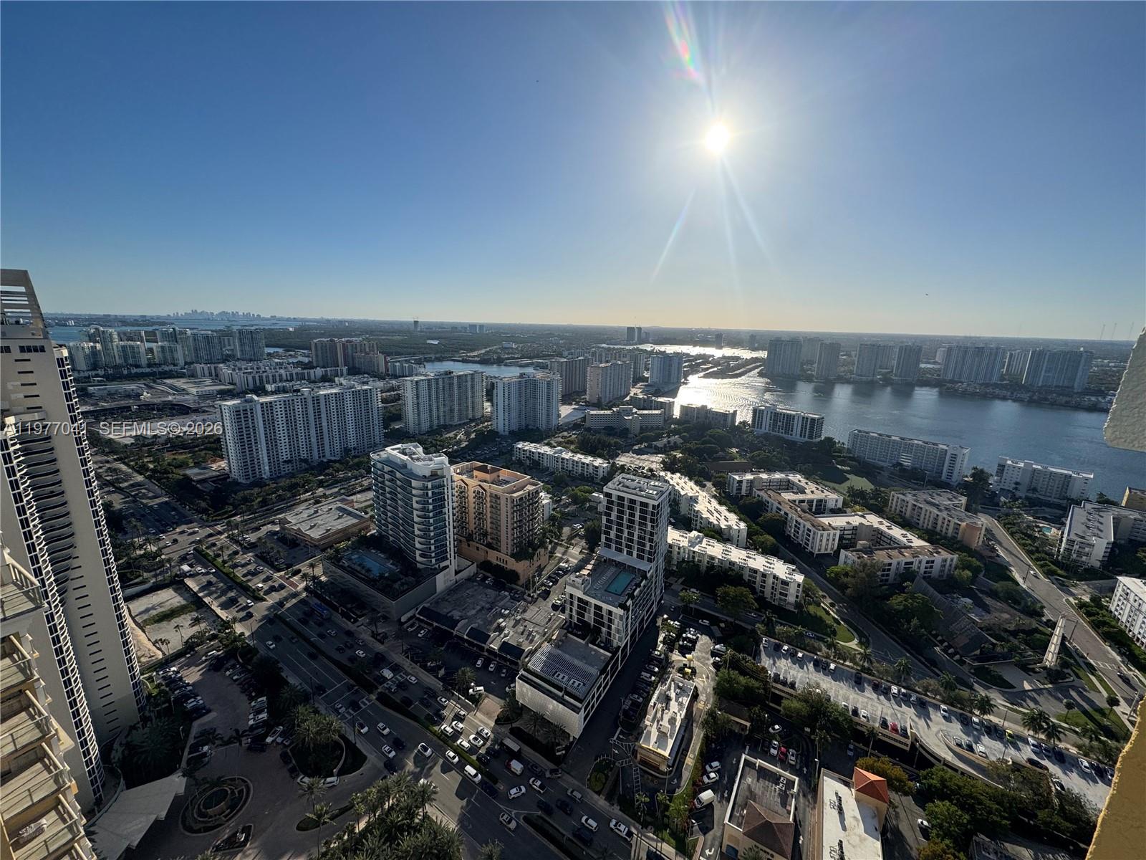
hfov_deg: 102.1
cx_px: 573
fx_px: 463
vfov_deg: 85.7
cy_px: 430
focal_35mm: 14
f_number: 2.2
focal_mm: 2.22
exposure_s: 1/3906
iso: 50
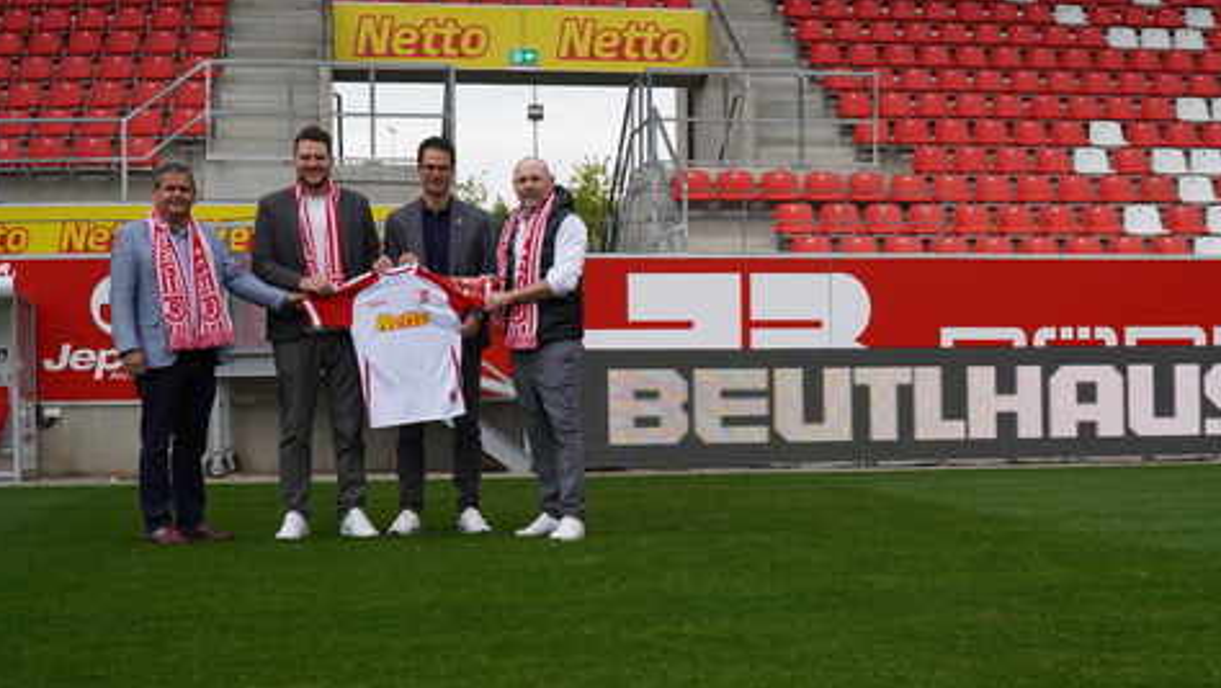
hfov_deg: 38.5
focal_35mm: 54
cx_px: 760
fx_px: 1738
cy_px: 448
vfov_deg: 22.3
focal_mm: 27
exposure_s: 1/160
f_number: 4.5
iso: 100
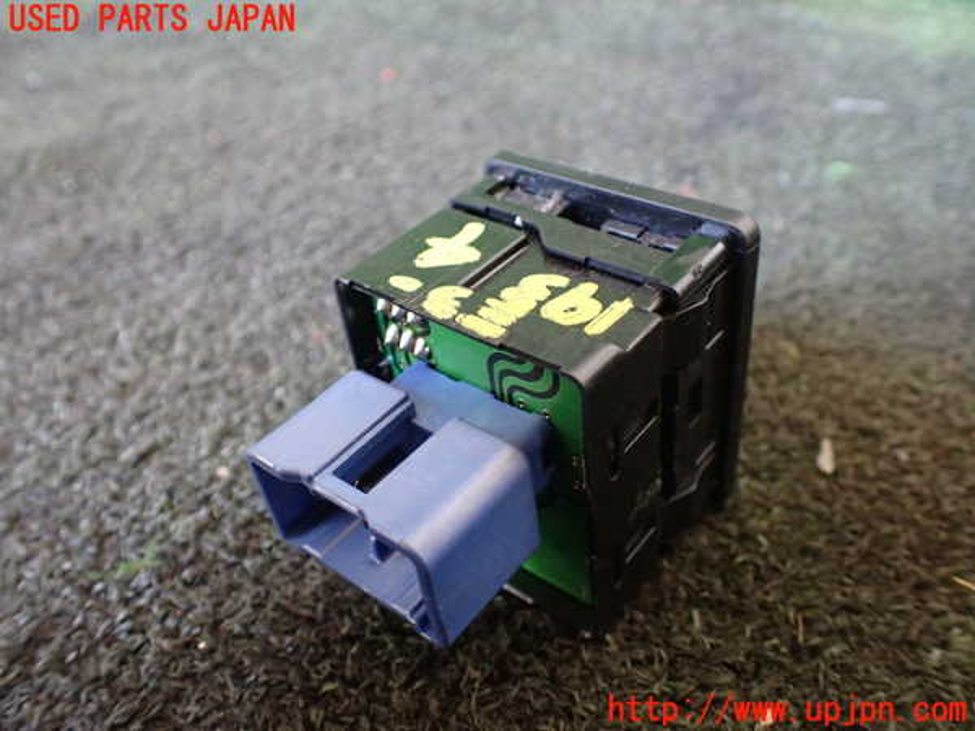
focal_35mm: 30
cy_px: 366
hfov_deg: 60.0
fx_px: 845
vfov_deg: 46.8
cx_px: 488
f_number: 2.3
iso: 800
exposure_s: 1/40
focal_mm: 5.4
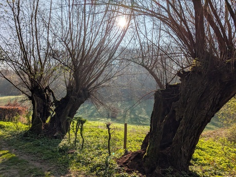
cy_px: 88
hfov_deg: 71.5
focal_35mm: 24
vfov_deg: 56.9
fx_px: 164
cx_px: 118
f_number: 1.68
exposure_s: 1/2604
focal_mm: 6.9
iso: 20
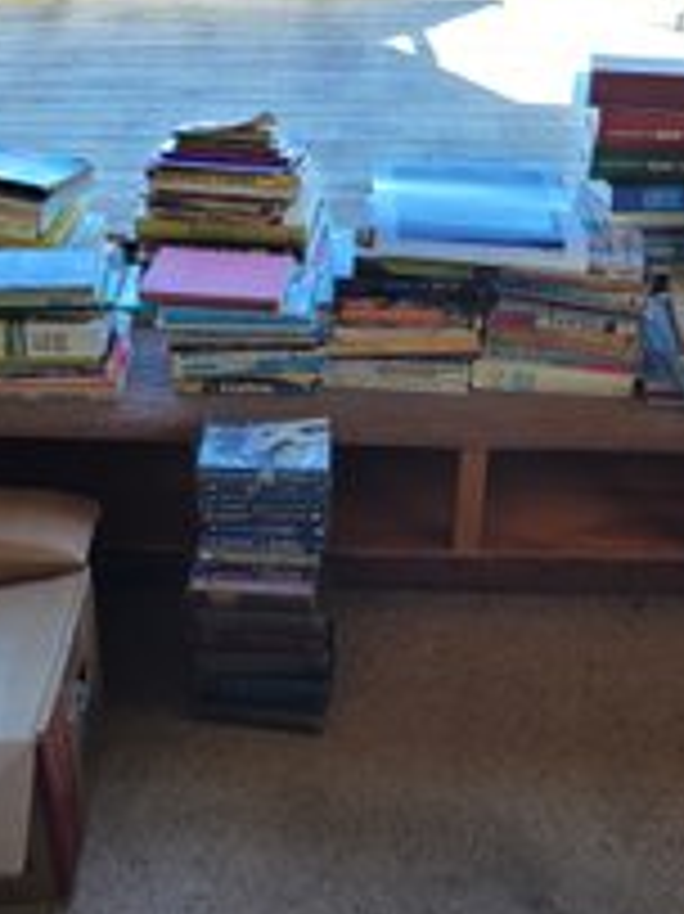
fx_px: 1160
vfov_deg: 42.9
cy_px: 394
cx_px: 376
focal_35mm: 44
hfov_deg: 32.8
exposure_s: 1/120
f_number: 1.8
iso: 64
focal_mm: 5.4
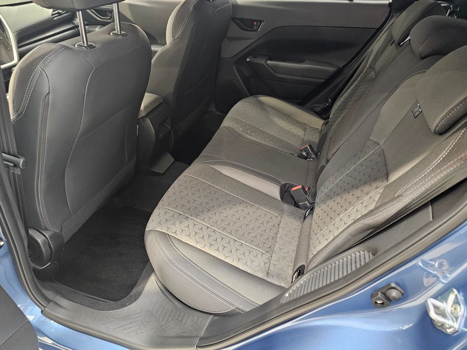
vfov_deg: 58.9
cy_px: 175
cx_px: 234
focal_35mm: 23
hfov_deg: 73.9
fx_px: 310
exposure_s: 1/50
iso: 640
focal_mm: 6.3
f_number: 1.7
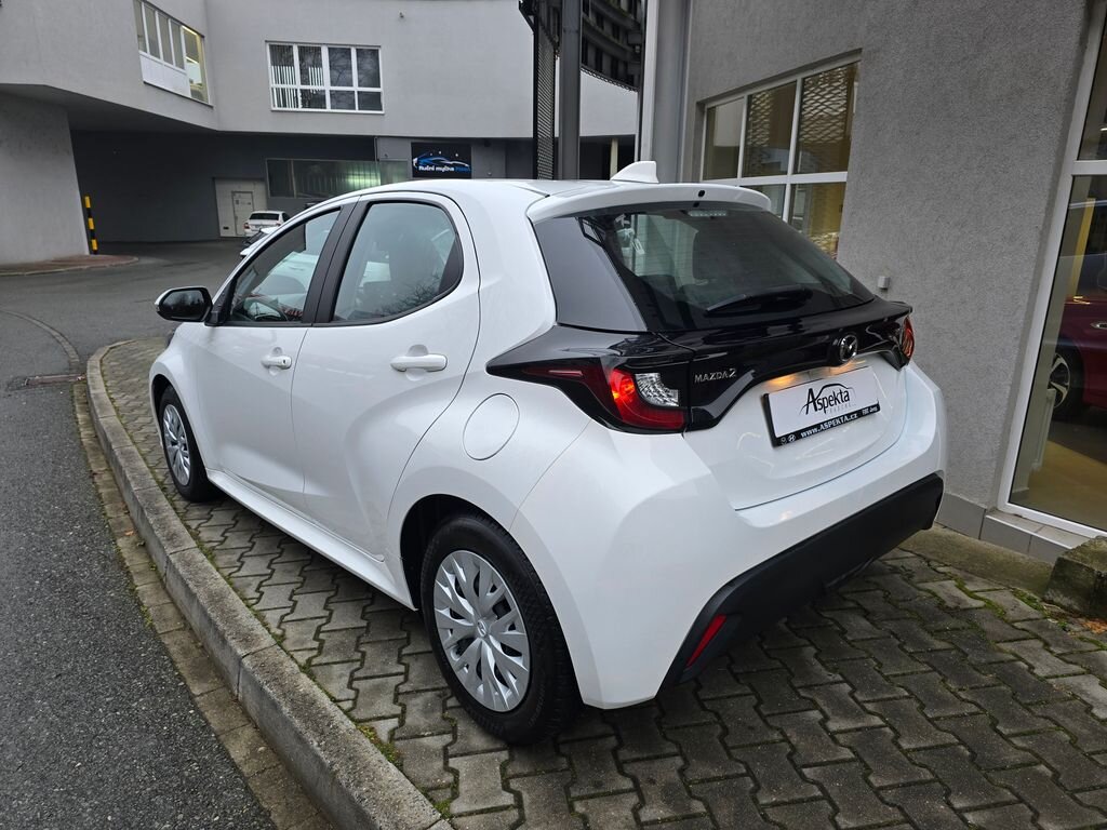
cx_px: 554
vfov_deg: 58.9
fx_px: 736
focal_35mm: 23
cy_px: 415
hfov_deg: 73.9
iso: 64
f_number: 1.7
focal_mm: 6.3
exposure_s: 1/180
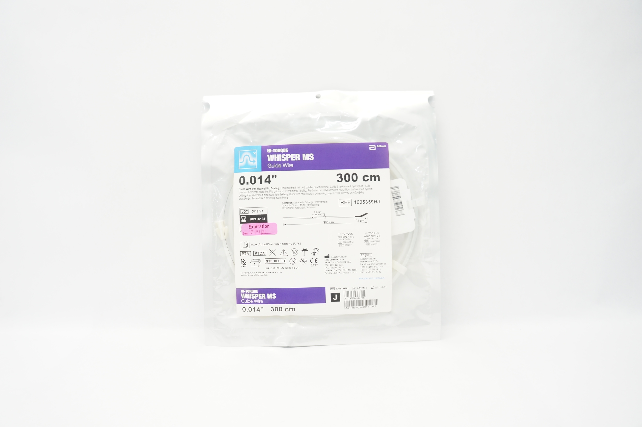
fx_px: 481
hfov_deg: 67.4
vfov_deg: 47.8
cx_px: 321
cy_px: 214
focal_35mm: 27
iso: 400
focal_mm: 18
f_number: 4
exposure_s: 1/60
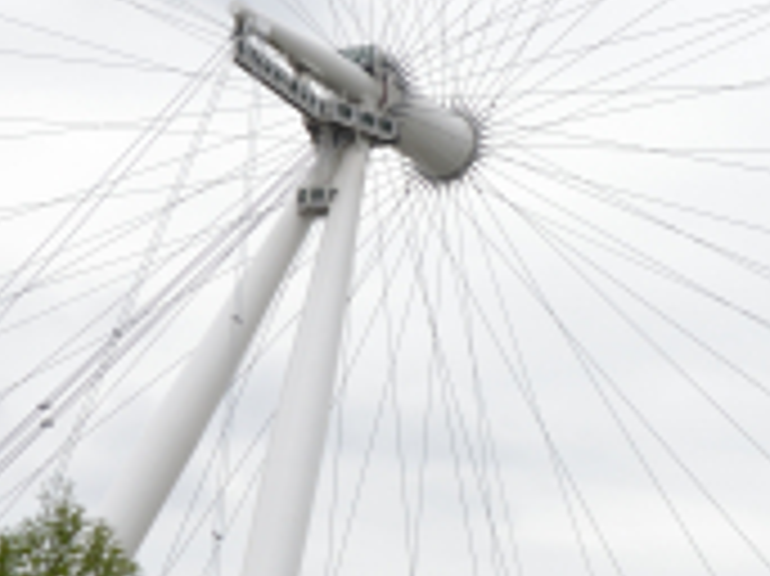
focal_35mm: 152
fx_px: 3379
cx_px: 480
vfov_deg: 9.8
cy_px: 292
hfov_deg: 13.0
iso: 100
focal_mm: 30
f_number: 7.1
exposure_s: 1/200
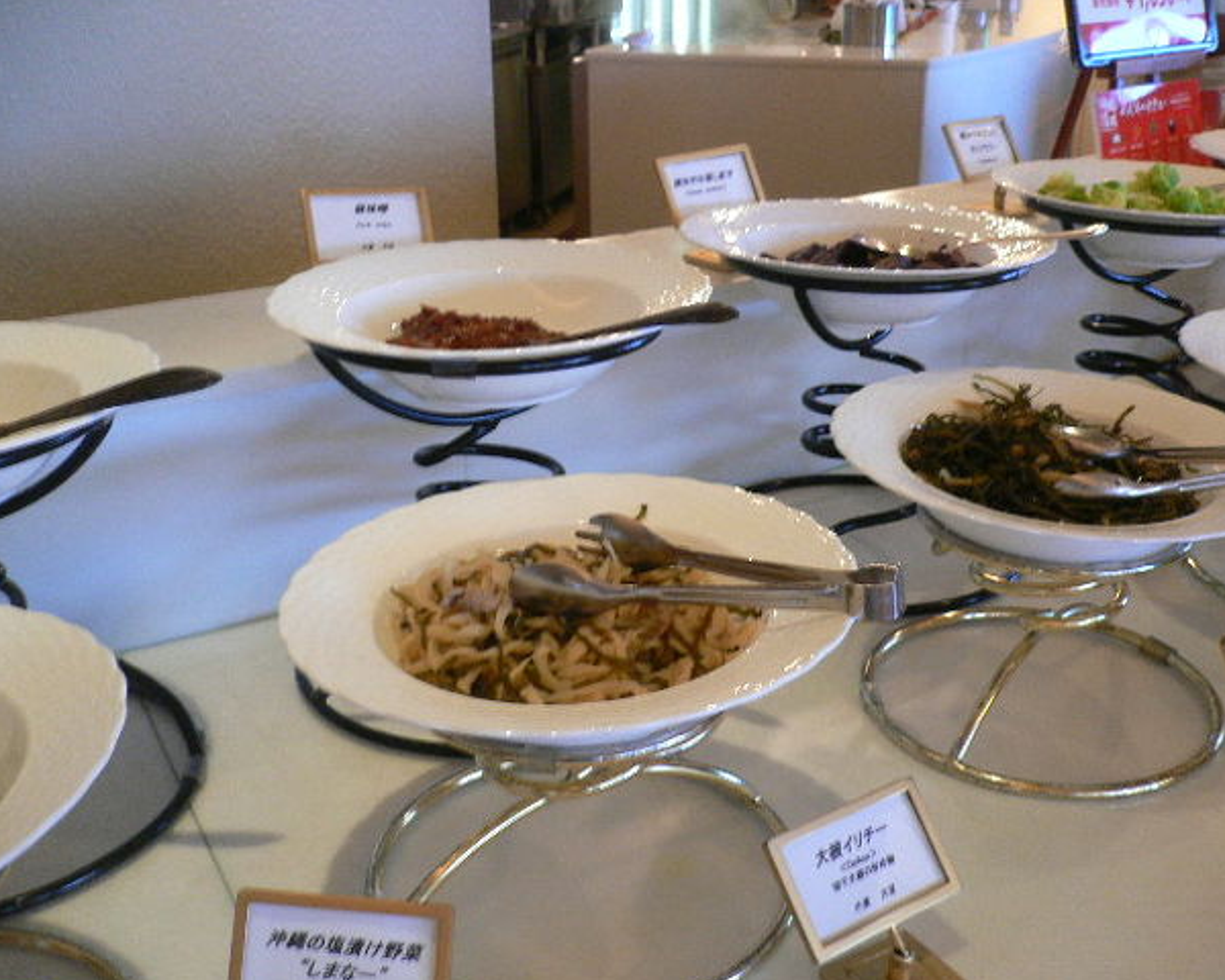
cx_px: 625
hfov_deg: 49.1
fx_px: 1341
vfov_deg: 40.1
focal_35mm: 37
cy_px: 493
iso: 200
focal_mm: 5.8
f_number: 2.8
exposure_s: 1/15
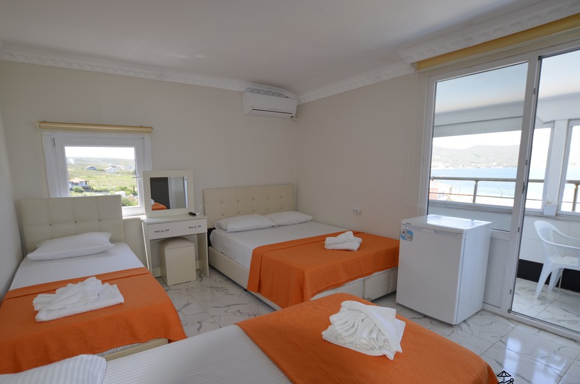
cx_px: 255
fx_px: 273
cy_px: 214
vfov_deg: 69.9
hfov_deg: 93.0
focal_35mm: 17
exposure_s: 1/200
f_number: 3.5
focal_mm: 10
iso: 180
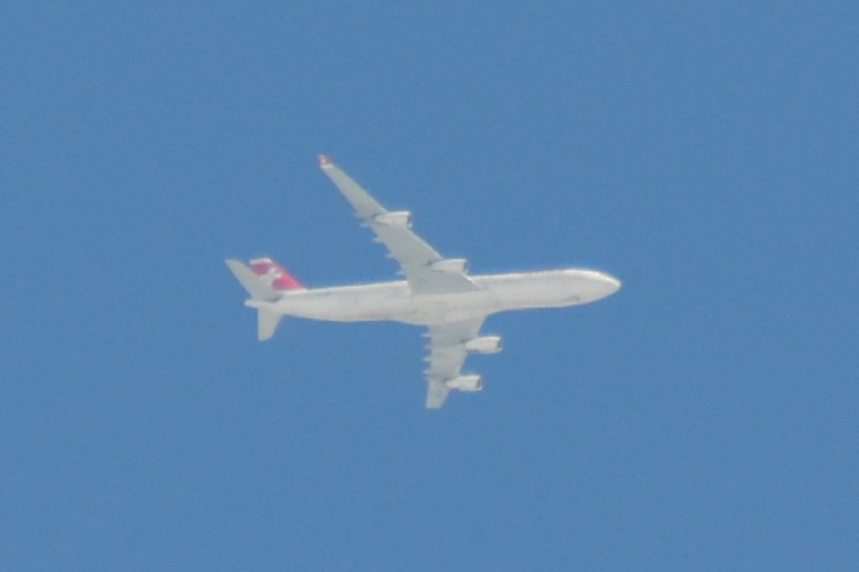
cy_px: 286
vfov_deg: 3.1
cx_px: 430
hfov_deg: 4.6
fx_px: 10733
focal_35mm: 450
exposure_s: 1/1000
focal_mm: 300
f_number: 8
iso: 200
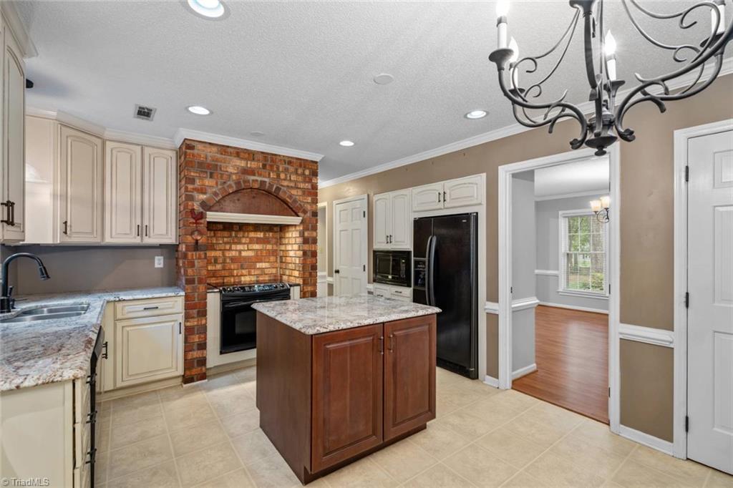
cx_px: 366
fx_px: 326
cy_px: 244
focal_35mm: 16
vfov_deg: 73.7
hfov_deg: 96.8
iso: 400
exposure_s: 1
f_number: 8
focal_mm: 16
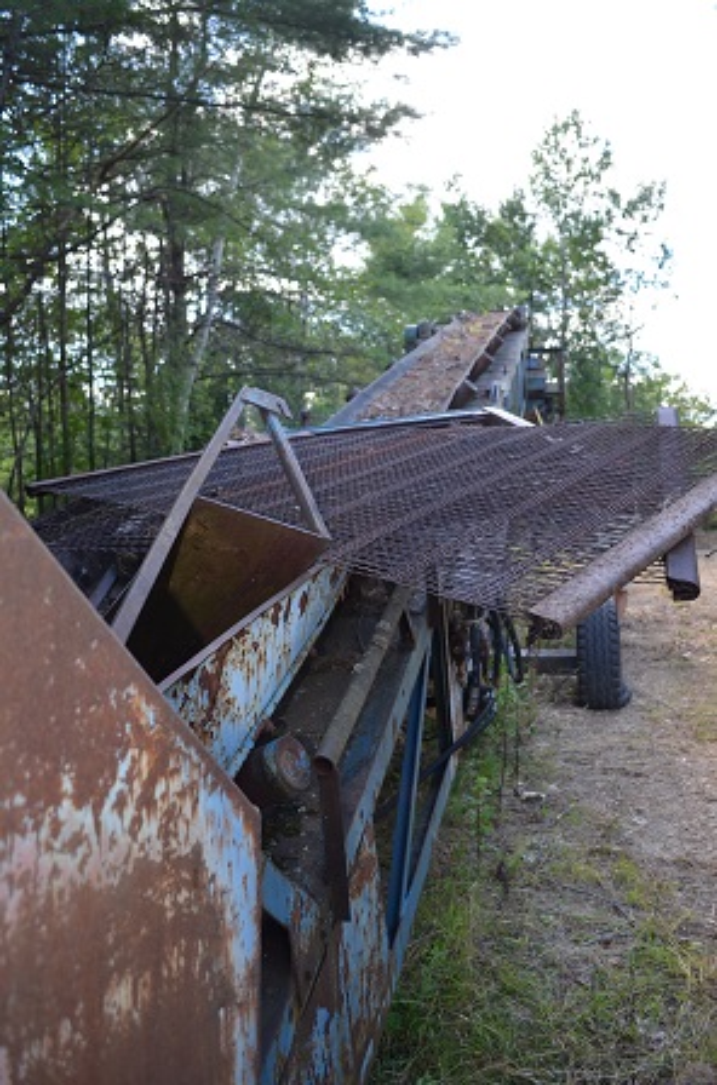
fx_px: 812
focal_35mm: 27
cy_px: 542
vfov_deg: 67.5
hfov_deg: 47.7
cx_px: 358
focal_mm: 18
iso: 200
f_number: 3.5
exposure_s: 1/200
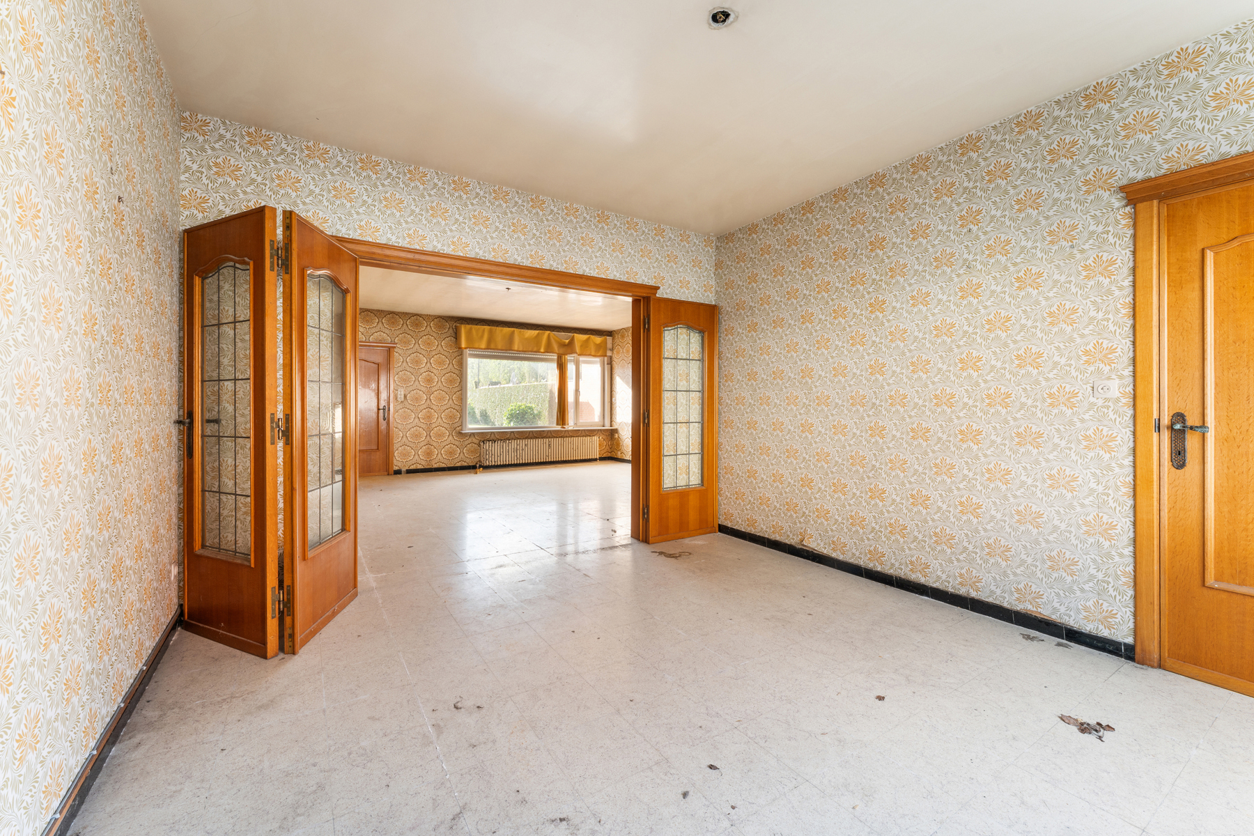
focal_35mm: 14
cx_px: 627
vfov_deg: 81.2
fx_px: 488
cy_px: 418
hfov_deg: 104.3
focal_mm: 14
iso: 250
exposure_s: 1/30
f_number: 11
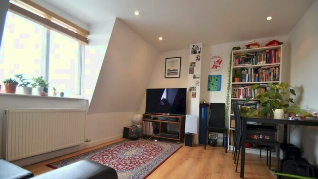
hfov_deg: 99.4
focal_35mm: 16
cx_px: 161
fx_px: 135
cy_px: 106
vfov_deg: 66.5
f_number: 4
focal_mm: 10
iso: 450
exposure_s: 1/60
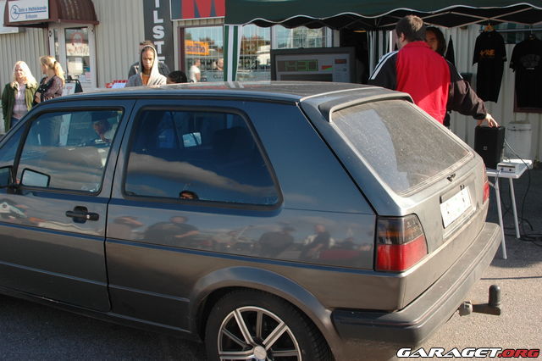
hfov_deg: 45.0
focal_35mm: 44
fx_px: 655
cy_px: 180
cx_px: 271
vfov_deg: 30.8
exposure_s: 1/200
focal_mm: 29
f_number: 7.1
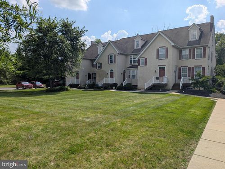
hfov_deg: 71.5
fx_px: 156
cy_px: 84
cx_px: 112
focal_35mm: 24
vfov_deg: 56.9
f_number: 1.68
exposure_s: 1/2146
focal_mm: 6.9
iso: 21
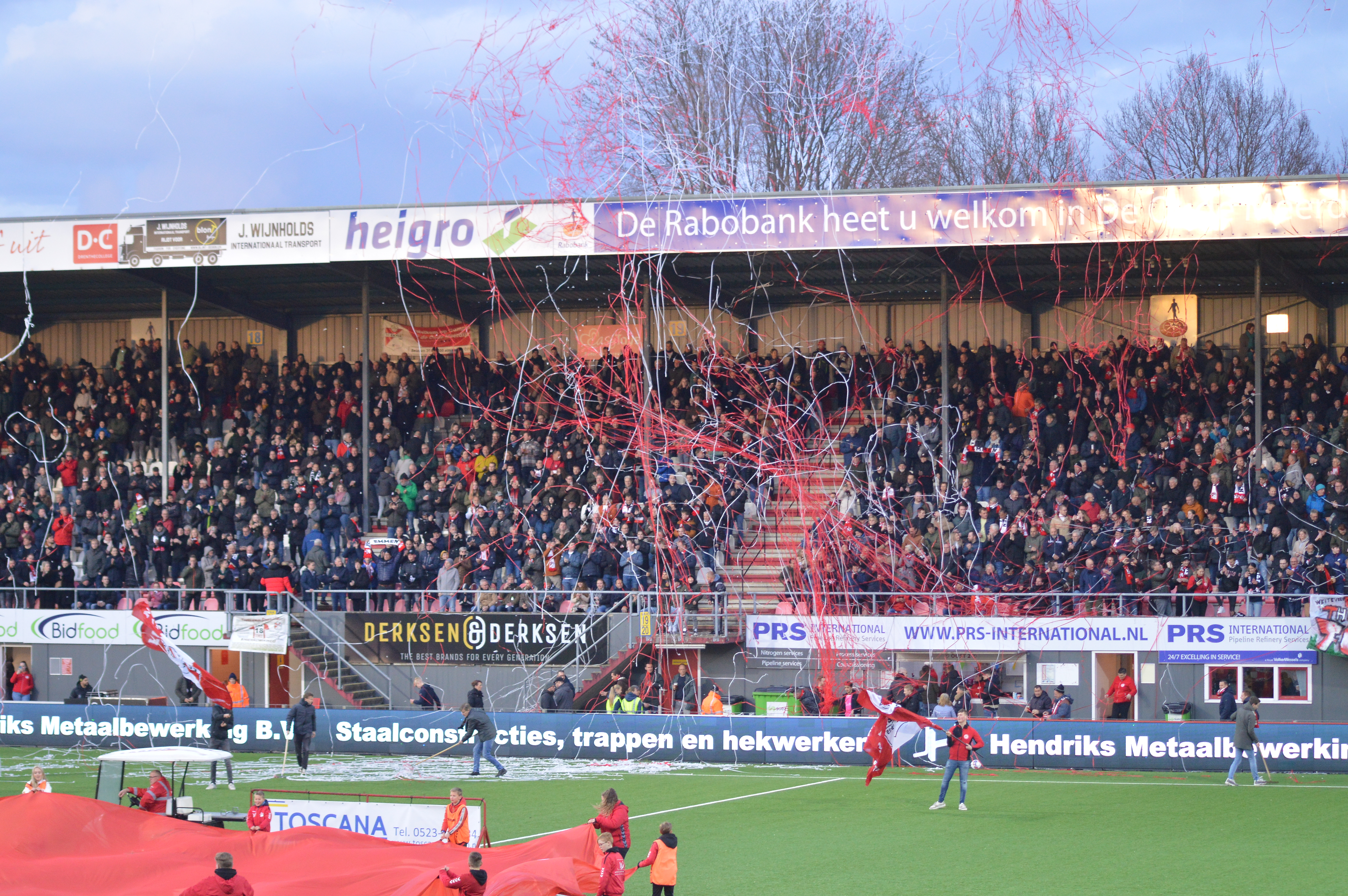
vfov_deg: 13.0
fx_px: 3928
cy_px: 448
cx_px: 674
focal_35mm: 105
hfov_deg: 19.5
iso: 1000
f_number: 4
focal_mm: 70
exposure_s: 1/320
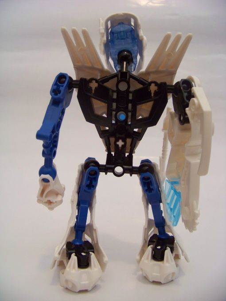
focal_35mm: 36
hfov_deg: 39.7
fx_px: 313
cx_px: 113
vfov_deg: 51.4
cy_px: 150
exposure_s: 1/30
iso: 200
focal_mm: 5.85
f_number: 2.8
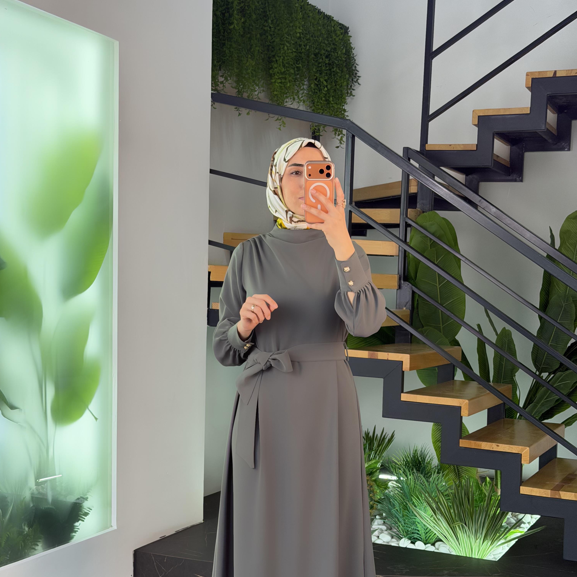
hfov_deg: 30.0
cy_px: 381
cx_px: 289
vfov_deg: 29.8
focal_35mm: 57
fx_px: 1075
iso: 125
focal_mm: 6.76
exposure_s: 1/180
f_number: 1.78
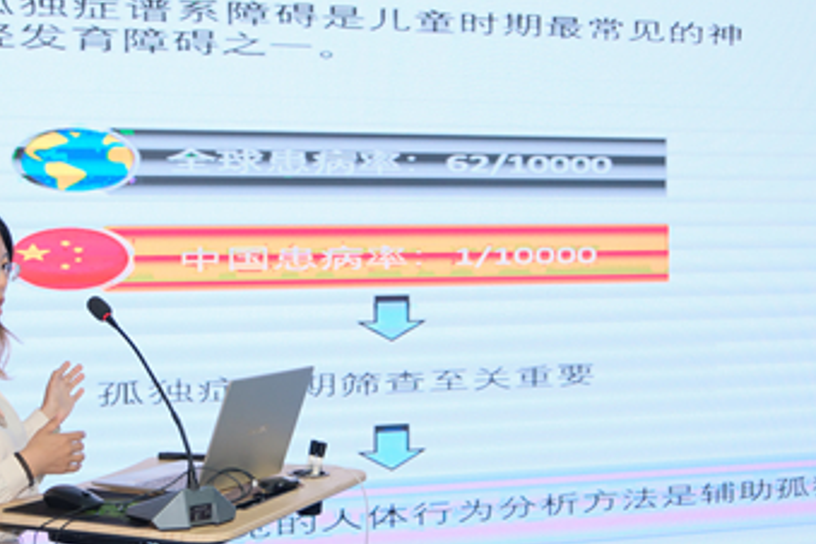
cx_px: 183
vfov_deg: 19.7
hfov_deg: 28.7
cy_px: 236
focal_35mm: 69
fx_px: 1564
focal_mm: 25.7
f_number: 2.8
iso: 800
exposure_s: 1/300
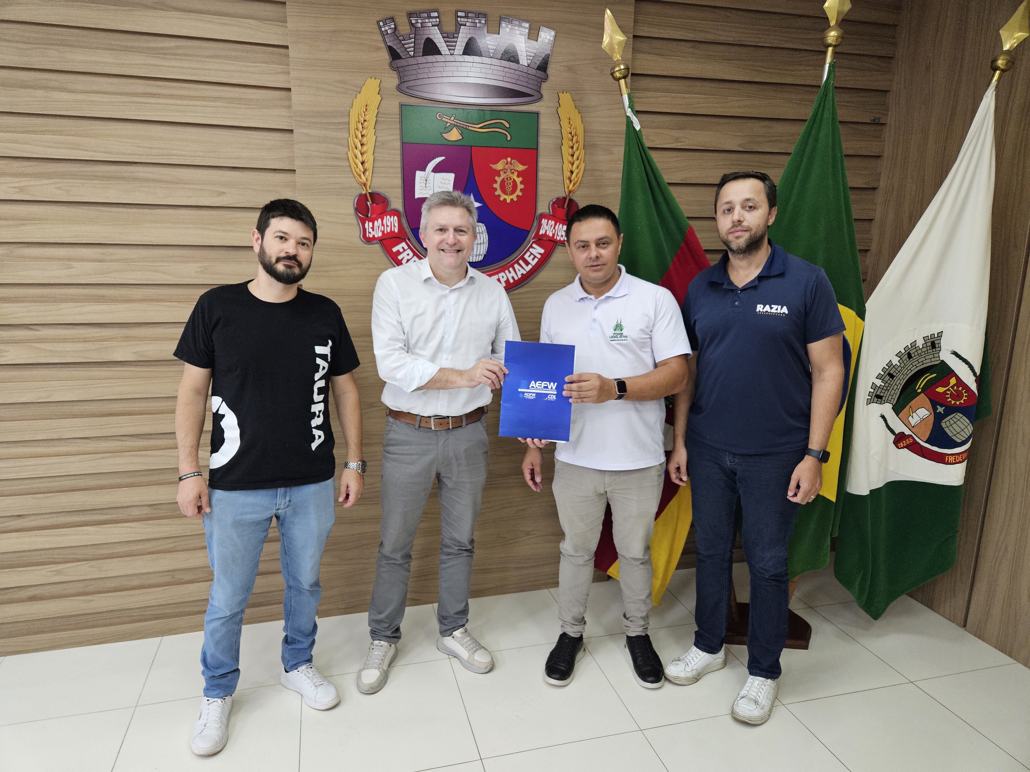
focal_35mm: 23
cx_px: 515
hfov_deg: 73.9
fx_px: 684
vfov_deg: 58.9
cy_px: 386
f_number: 1.8
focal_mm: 5.4
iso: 500
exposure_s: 1/120
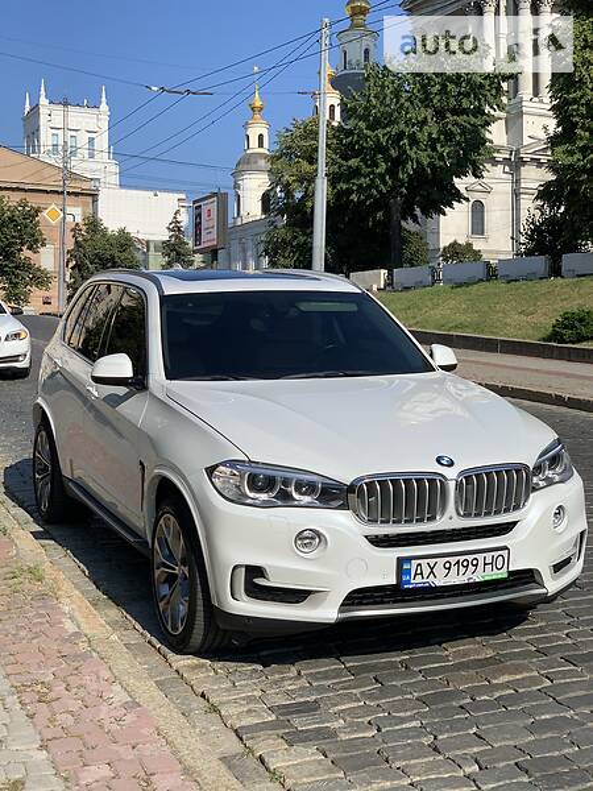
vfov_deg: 36.8
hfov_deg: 28.0
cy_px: 396
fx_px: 1188
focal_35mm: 52
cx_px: 296
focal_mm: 6
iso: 16
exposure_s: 1/1497
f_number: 2.4
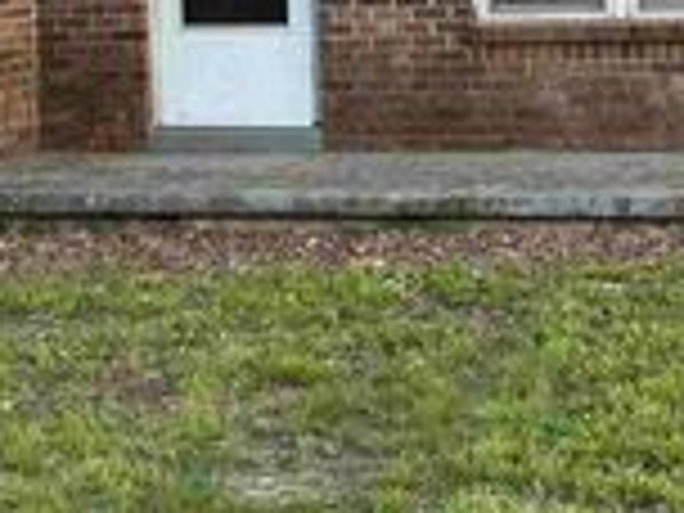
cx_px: 567
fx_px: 1561
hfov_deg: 24.2
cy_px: -2
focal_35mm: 79
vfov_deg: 18.2
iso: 200
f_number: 1.78
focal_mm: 6.76
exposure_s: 1/120
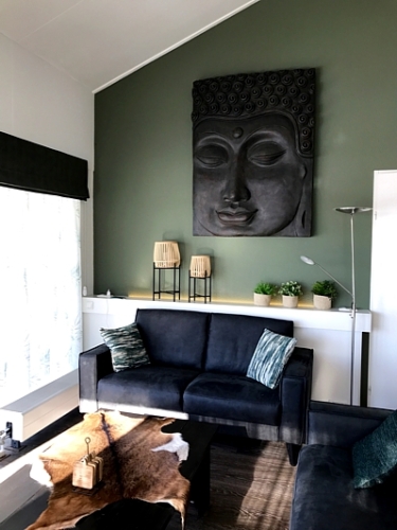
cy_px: 265
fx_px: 428
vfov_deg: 63.4
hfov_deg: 49.7
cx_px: 198
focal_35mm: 28
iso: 25
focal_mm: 3.99
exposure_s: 1/100
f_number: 1.8
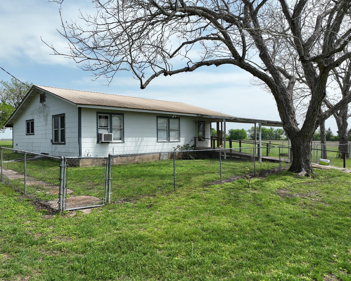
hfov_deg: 65.9
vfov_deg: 54.9
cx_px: 160
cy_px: 138
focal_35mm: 26
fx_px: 270
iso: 100
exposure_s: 1/1600
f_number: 2.8
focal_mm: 12.29
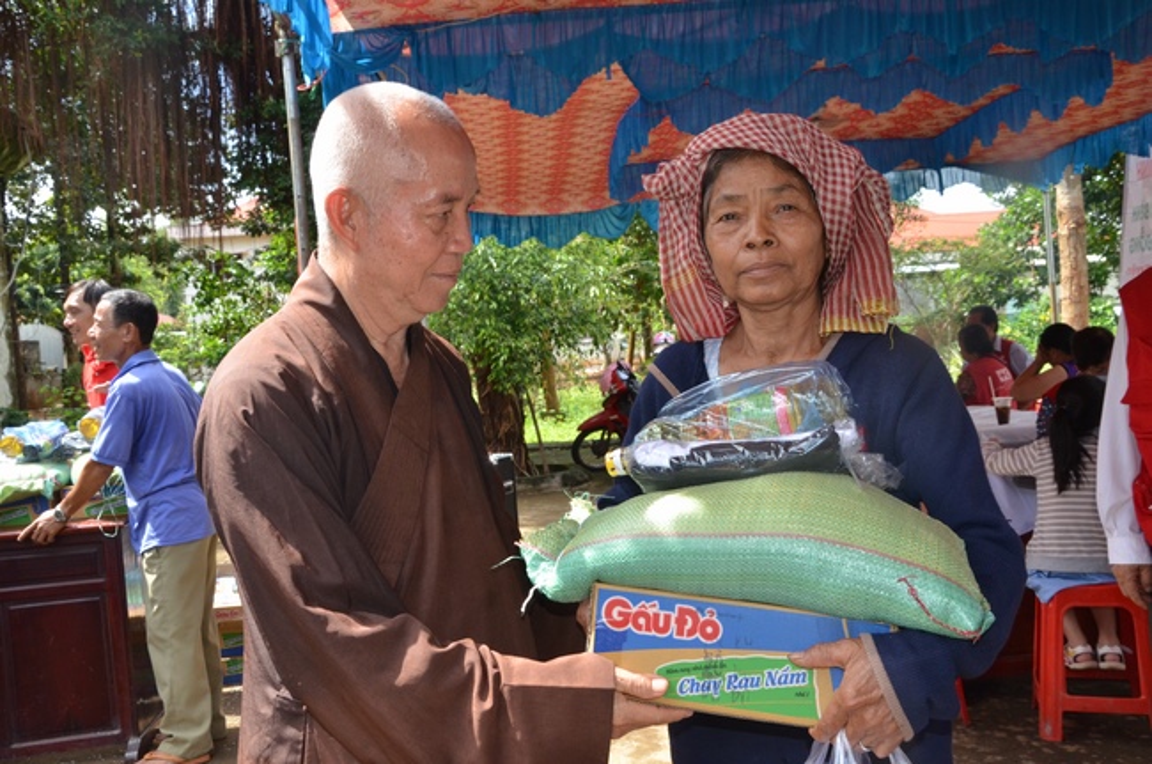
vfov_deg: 35.4
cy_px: 382
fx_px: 1198
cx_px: 576
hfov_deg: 51.4
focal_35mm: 38
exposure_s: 1/250
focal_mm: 25
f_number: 13
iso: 1000
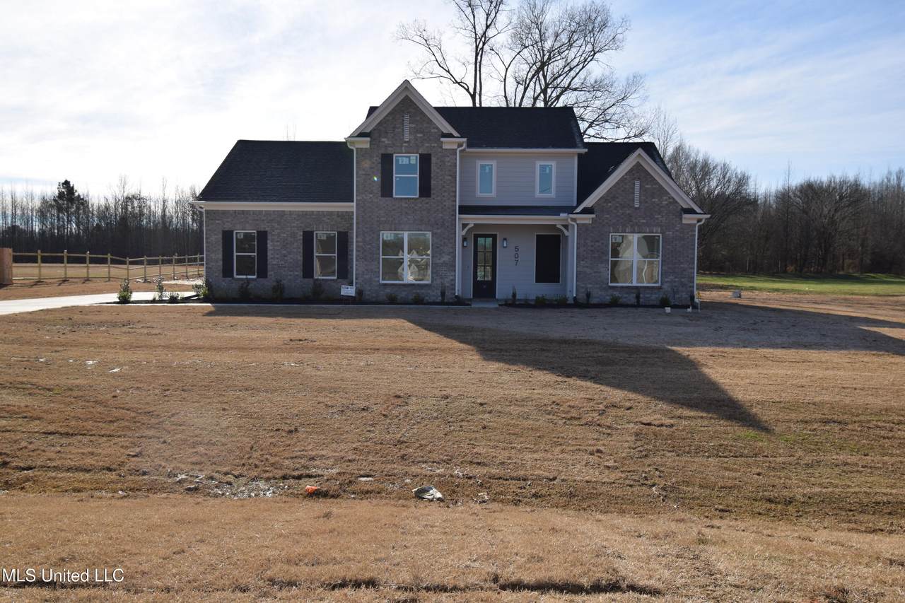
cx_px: 452
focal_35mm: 27
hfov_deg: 67.4
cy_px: 302
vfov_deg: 47.9
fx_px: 679
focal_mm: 18
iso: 100
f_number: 10
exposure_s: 1/200
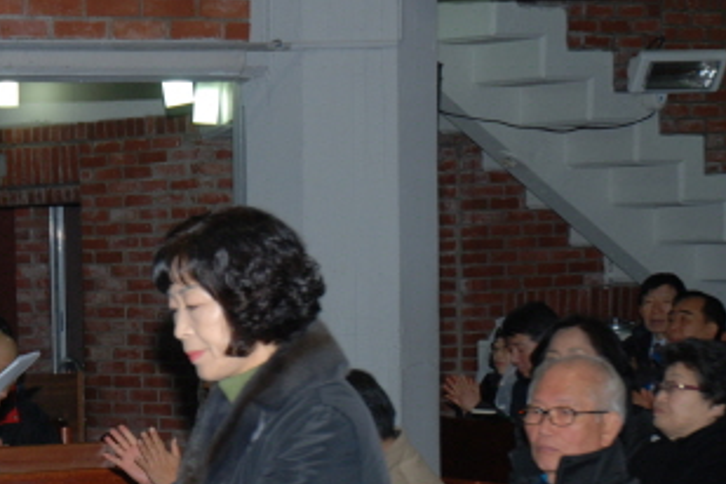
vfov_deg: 10.2
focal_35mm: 133
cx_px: -92
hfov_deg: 15.0
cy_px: 499
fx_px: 2682
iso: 200
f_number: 5.6
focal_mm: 38
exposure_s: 1/60
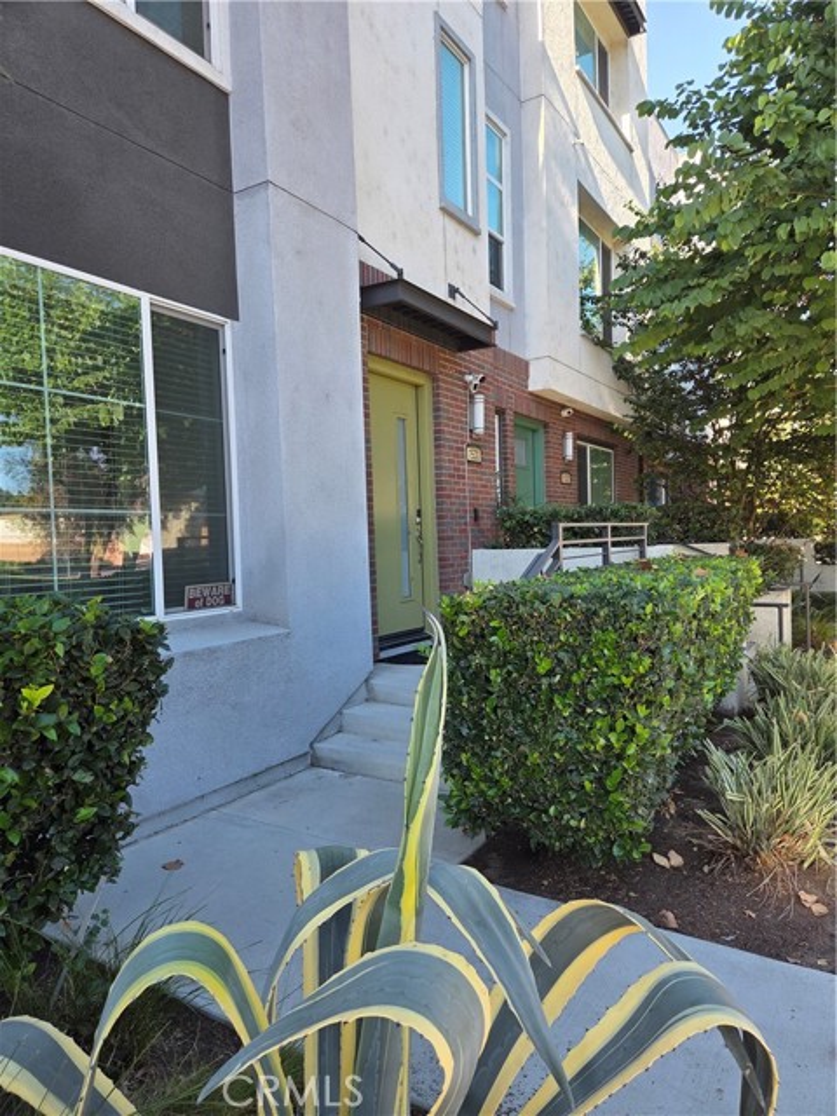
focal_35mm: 23
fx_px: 742
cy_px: 558
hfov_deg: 58.9
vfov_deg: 73.9
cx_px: 418
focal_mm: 5.4
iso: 80
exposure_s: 1/548
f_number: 1.8
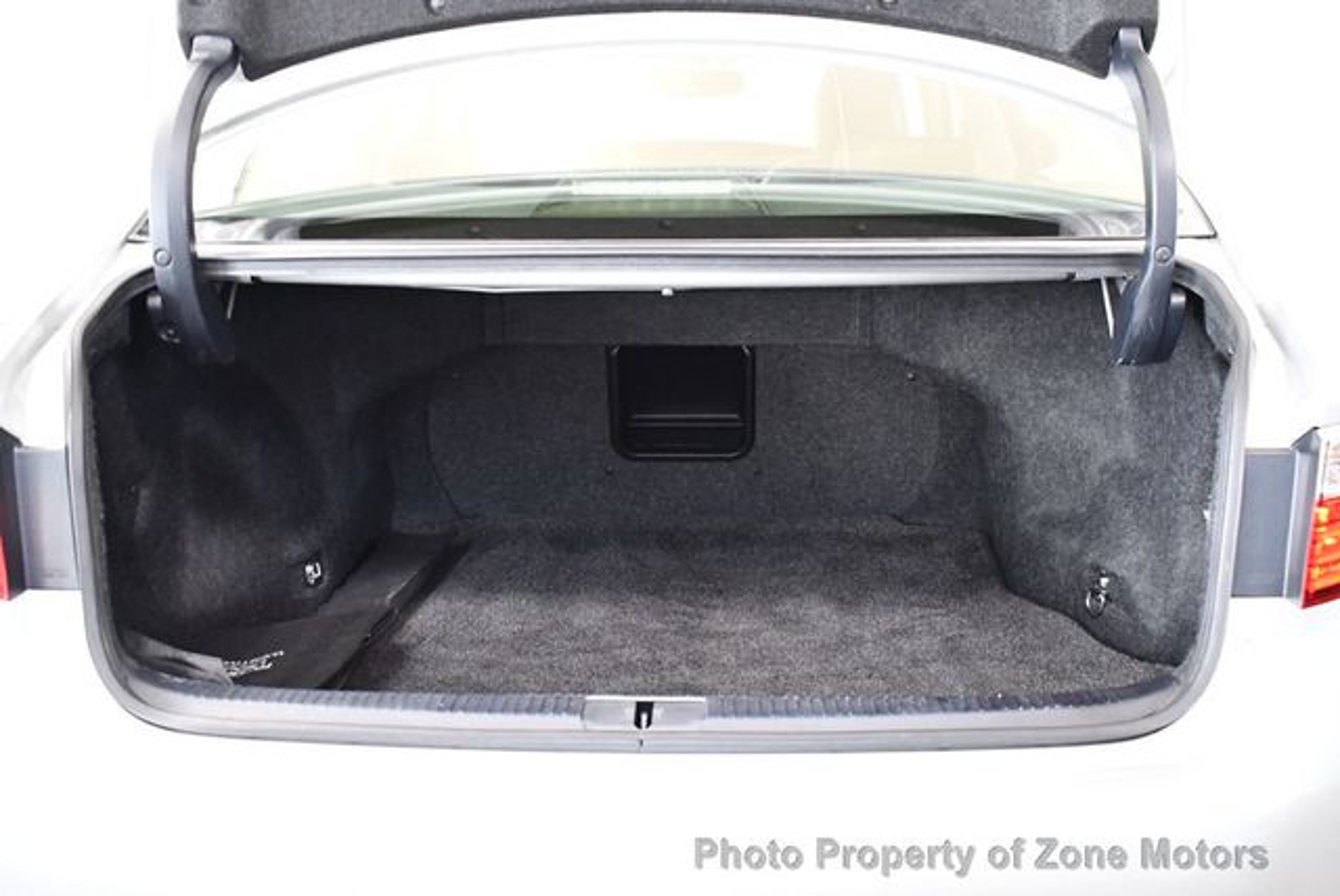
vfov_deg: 36.9
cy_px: 448
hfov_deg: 53.1
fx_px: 1341
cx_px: 670
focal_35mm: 36
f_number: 3.5
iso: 3600
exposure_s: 1/60
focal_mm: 18
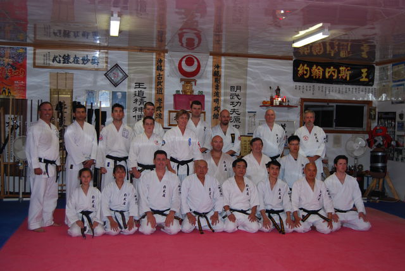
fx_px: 507
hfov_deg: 43.6
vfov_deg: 29.9
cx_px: 202
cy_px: 136
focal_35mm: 45
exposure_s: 1/60
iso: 200
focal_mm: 30
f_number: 4.2
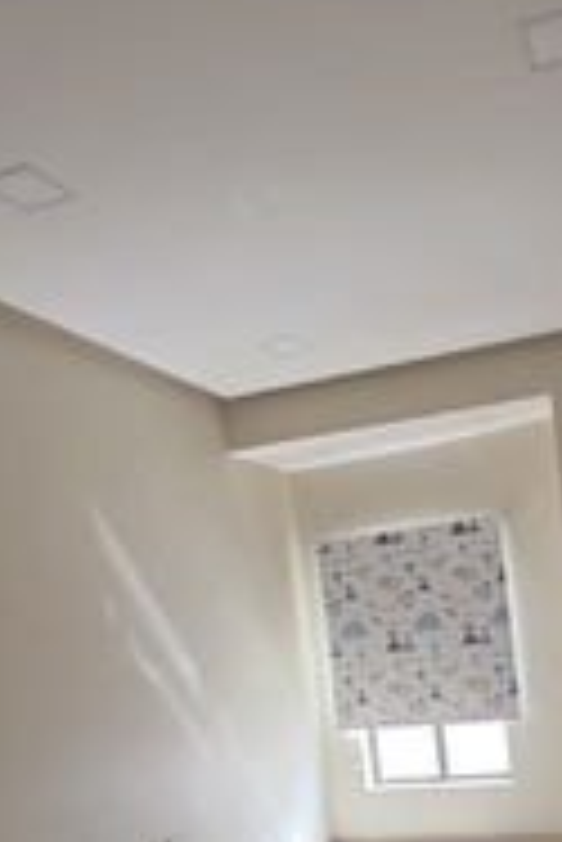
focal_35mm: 33
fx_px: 771
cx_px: 515
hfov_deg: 37.2
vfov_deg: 54.5
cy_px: 633
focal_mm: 2.2
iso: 160
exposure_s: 1/60
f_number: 1.9
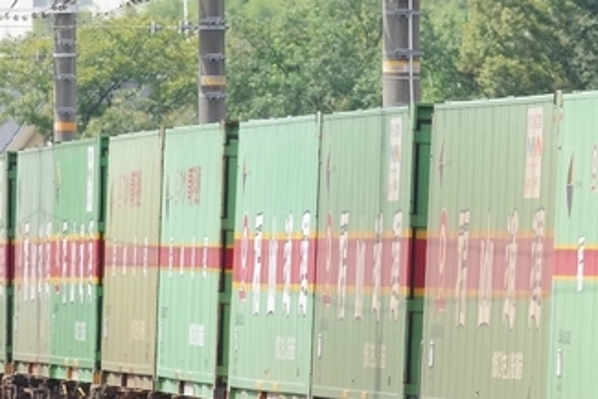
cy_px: 143
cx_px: 611
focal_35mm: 996
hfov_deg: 2.1
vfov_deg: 1.4
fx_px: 16551
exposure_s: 1/640
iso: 800
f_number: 8
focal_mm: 180
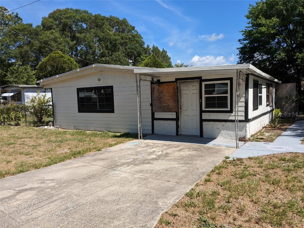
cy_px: 114
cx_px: 152
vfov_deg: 51.4
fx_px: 237
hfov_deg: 65.3
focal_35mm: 27
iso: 64
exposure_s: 1/3344
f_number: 1.73
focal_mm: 4.38
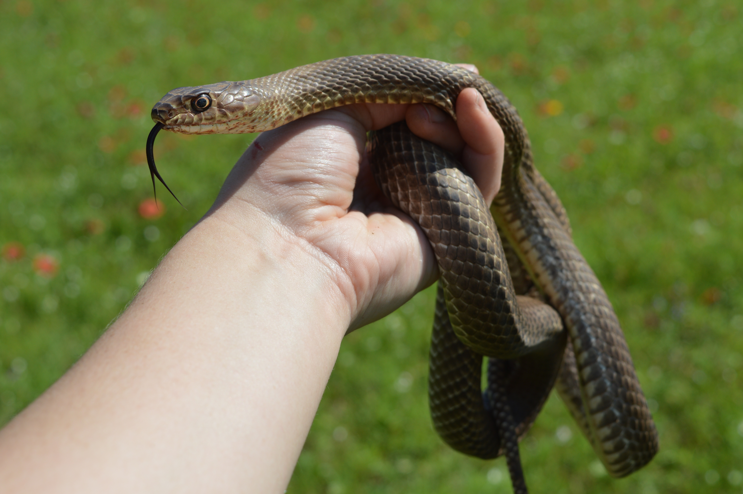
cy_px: 247
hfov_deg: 33.4
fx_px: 1237
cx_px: 372
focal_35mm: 60
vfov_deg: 22.6
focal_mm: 40
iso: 100
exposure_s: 1/400
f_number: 8
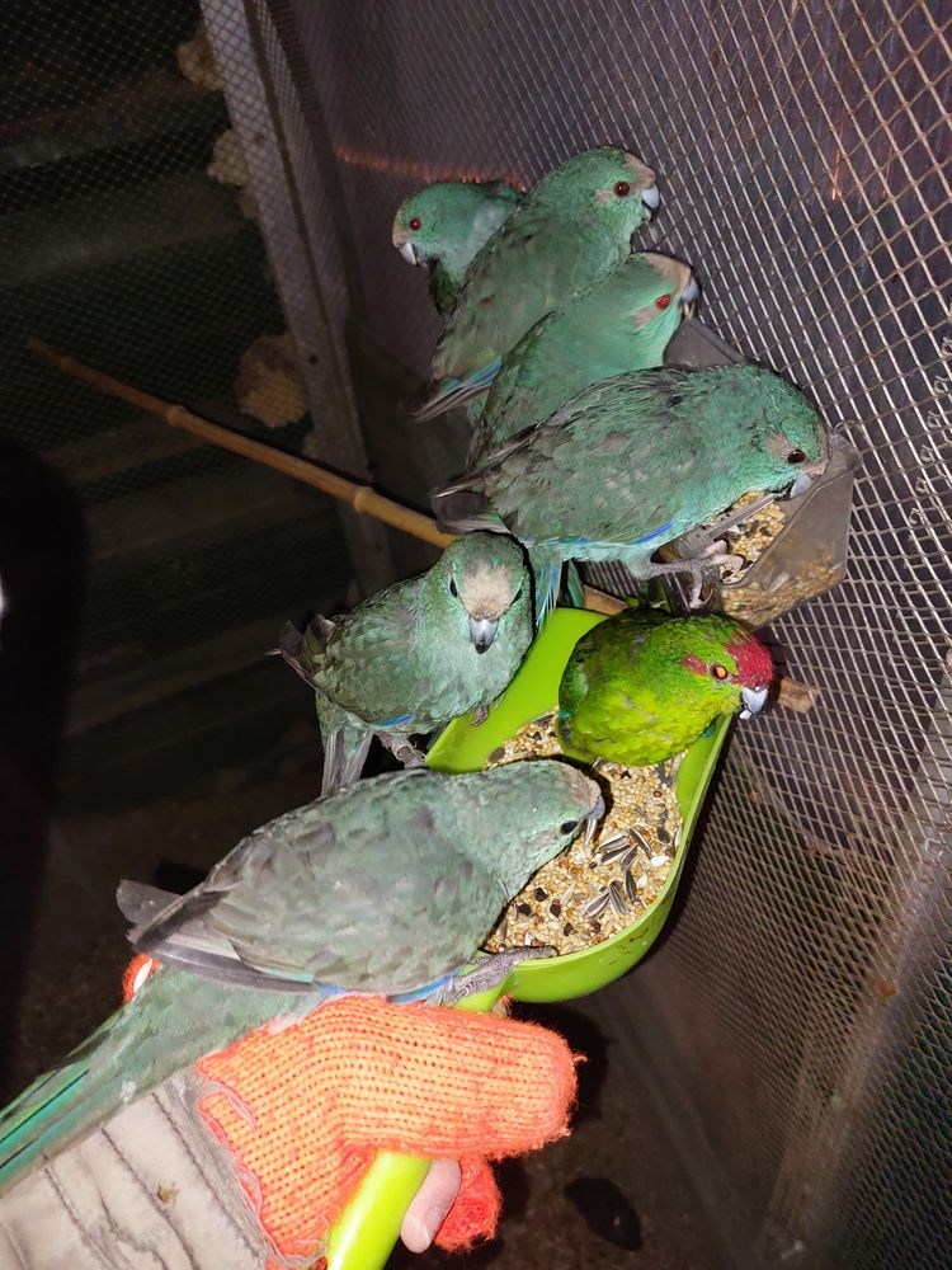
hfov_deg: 56.8
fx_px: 880
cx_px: 476
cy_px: 635
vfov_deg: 71.6
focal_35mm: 24
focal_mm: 5.23
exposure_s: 1/60
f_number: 1.8
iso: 500
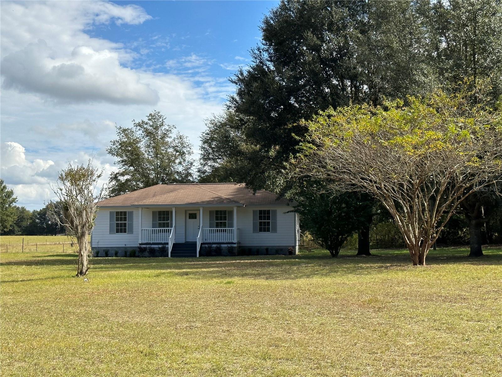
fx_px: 696
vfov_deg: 30.3
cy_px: 188
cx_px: 251
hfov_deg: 39.7
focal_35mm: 48
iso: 64
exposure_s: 1/5000
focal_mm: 6.86
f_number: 1.78
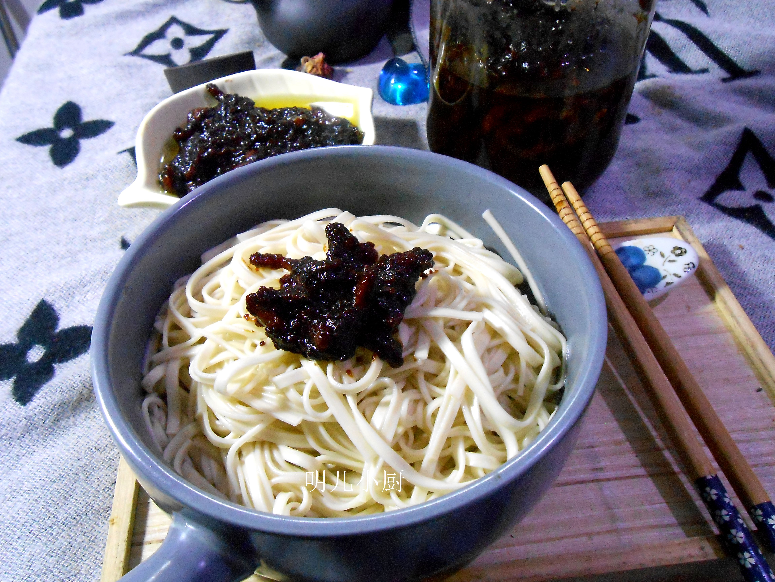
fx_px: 672
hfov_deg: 60.0
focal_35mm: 30
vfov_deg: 46.8
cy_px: 291
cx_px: 388
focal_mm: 5.3
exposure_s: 1/15
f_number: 3.8
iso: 800
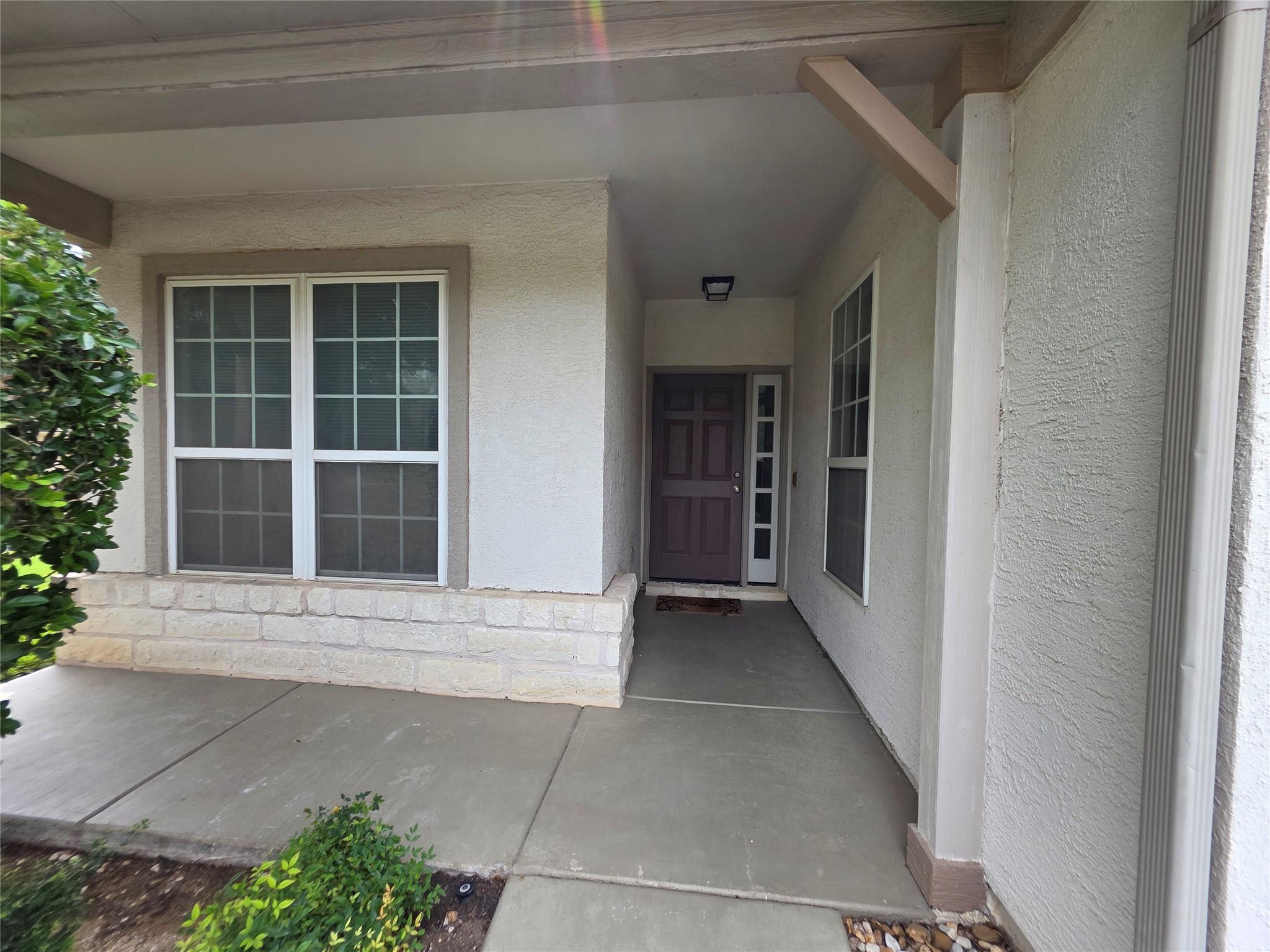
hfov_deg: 106.2
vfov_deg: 89.9
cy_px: 476
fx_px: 477
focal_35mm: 13
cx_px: 635
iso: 40
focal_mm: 2.2
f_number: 1.9
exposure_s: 1/307
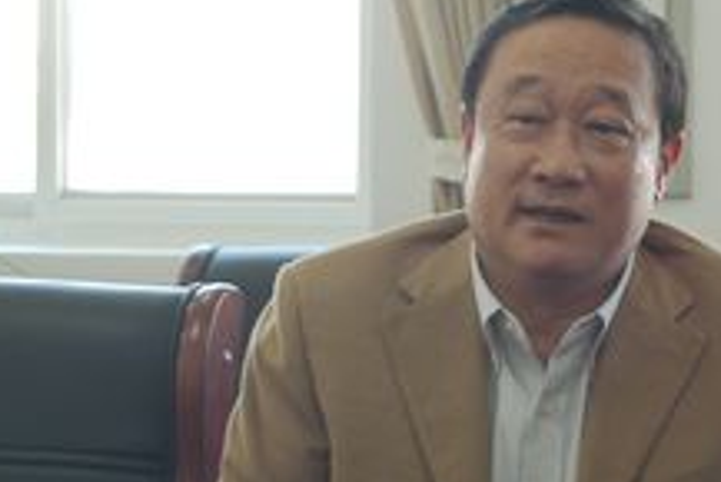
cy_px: 184
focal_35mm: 180
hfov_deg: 11.4
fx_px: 3607
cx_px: 548
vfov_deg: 7.6
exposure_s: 1/25
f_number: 5.6
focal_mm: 62
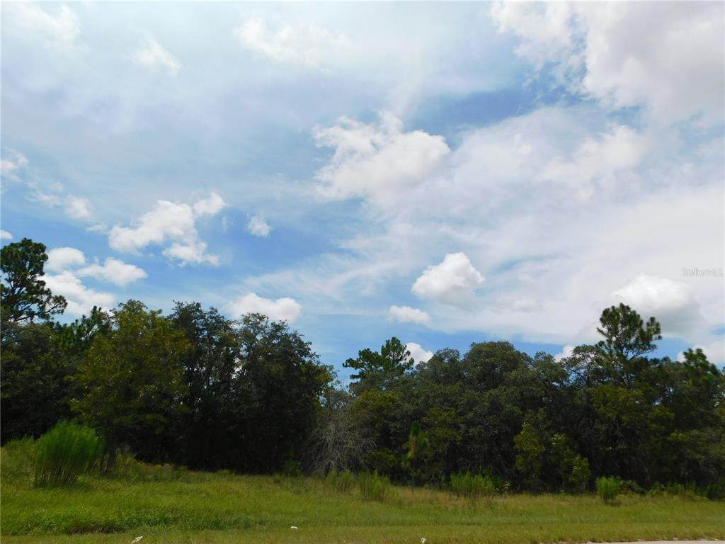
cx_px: 362
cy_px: 272
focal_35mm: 23
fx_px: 482
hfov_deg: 73.9
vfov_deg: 58.9
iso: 125
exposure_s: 1/800
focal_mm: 4
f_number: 6
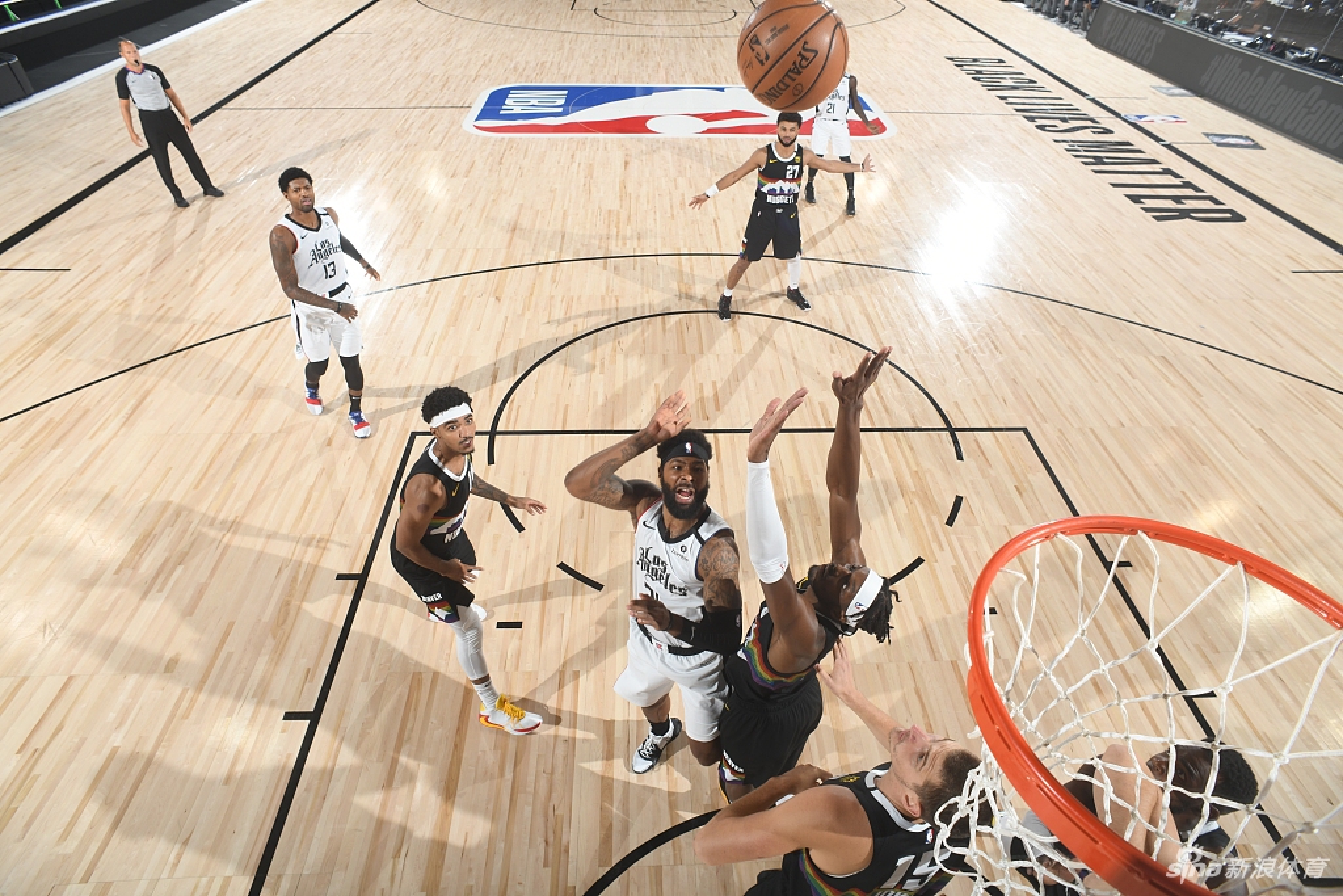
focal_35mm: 20
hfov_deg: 84.0
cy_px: 448
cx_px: 672
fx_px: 746
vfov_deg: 61.9
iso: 250
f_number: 7.1
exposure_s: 1/250
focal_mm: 20
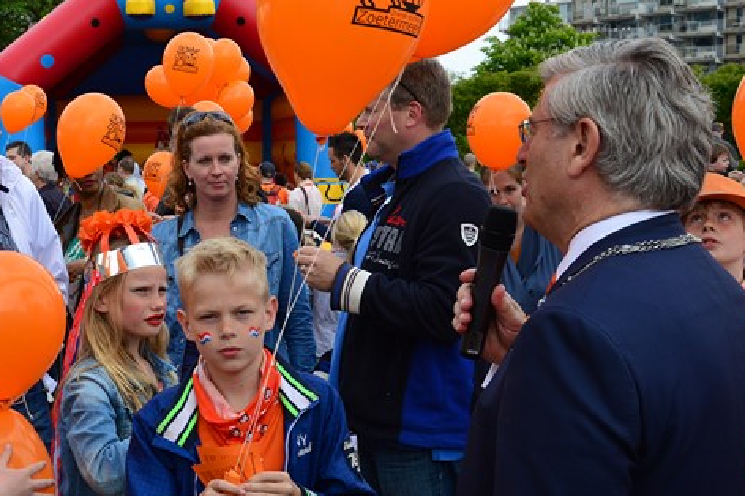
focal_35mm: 61
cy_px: 242
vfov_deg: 22.2
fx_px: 1261
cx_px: 230
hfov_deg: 32.5
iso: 200
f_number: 7.1
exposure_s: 1/250
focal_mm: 24
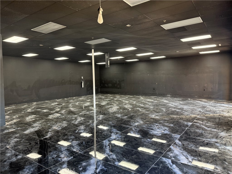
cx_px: 116
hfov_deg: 71.6
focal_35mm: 24
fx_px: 161
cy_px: 87
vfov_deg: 56.8
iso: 320
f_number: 1.78
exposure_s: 1/60
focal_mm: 6.76
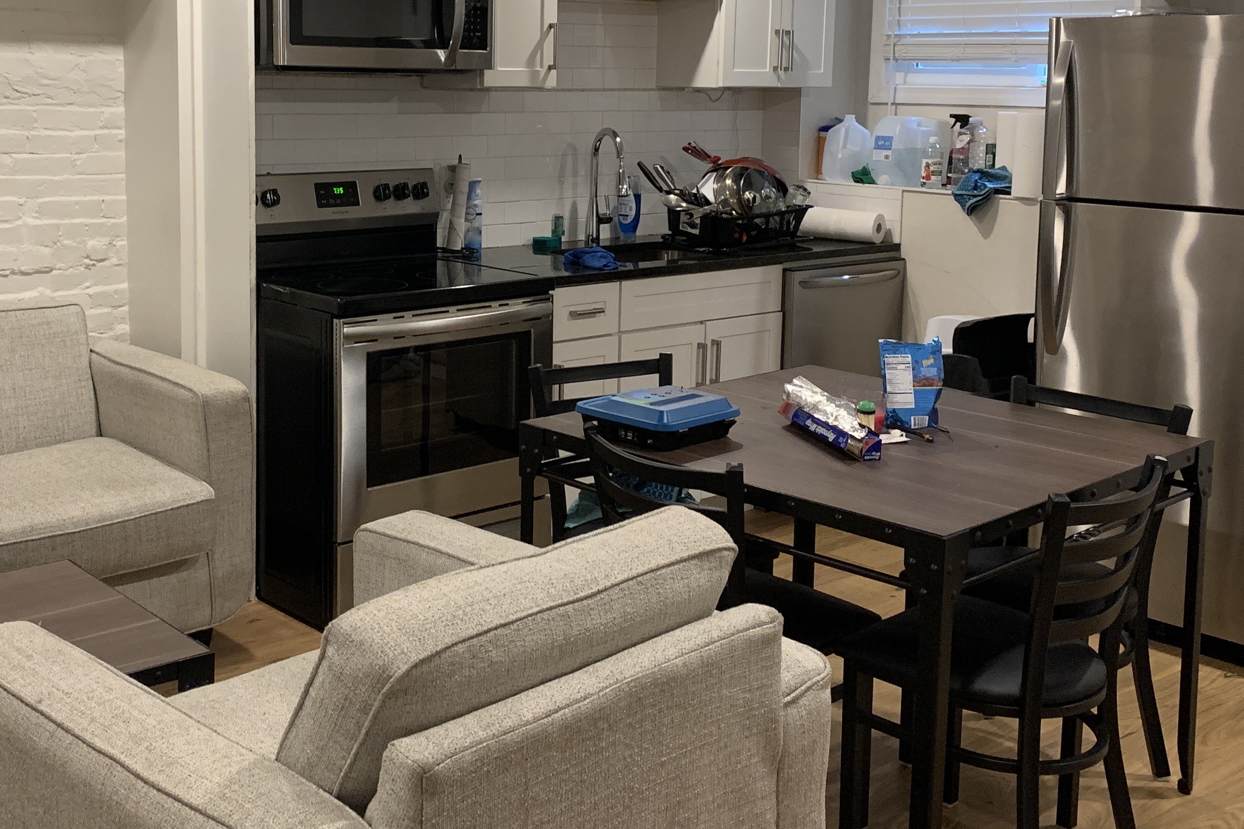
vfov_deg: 30.2
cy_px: 256
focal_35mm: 44
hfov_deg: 44.2
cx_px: 482
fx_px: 1520
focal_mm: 4.25
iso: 320
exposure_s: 1/60
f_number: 1.8
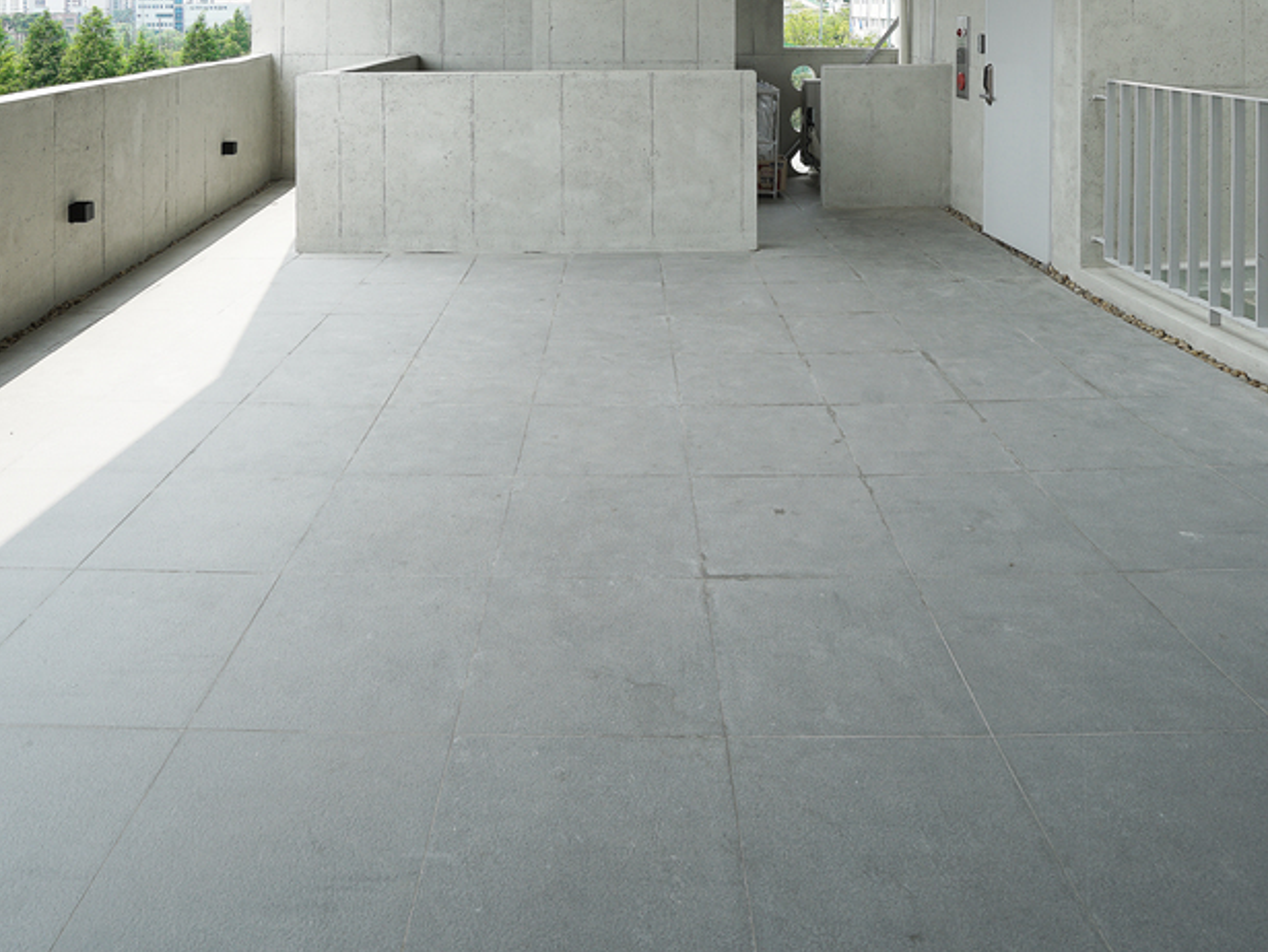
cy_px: -31
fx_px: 916
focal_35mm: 25
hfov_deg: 69.3
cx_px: 599
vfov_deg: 45.1
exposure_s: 1/200
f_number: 7.1
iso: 200
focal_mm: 16
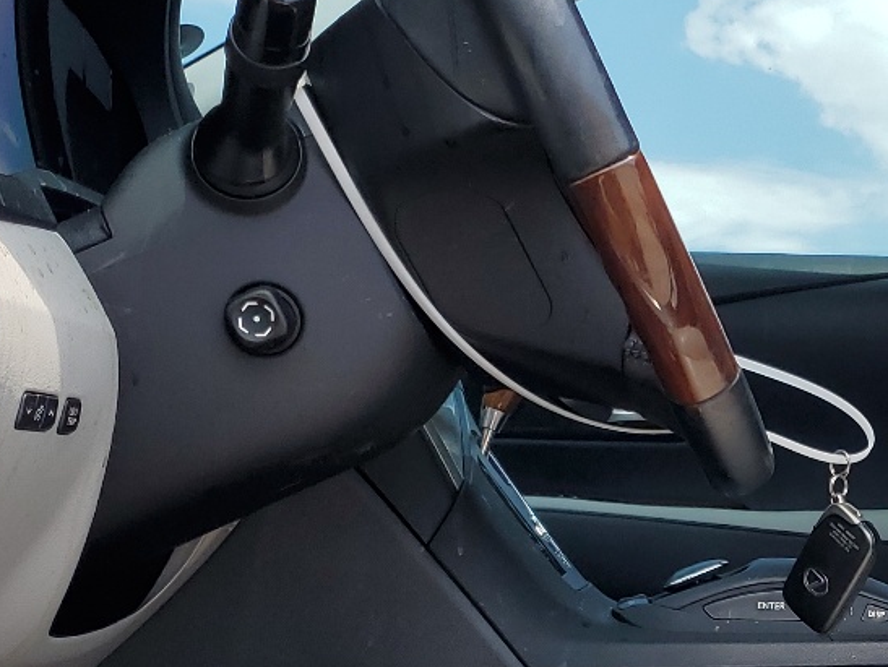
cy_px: 589
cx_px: 914
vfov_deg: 19.1
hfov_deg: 24.3
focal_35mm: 76
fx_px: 1951
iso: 50
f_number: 1.5
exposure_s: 1/909
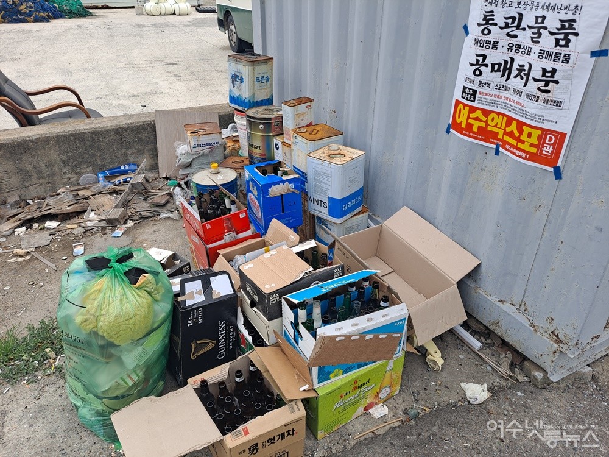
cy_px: 228
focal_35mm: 24
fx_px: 422
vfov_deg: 56.8
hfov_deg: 71.6
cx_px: 304
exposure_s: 1/606
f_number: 1.8
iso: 25
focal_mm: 5.23
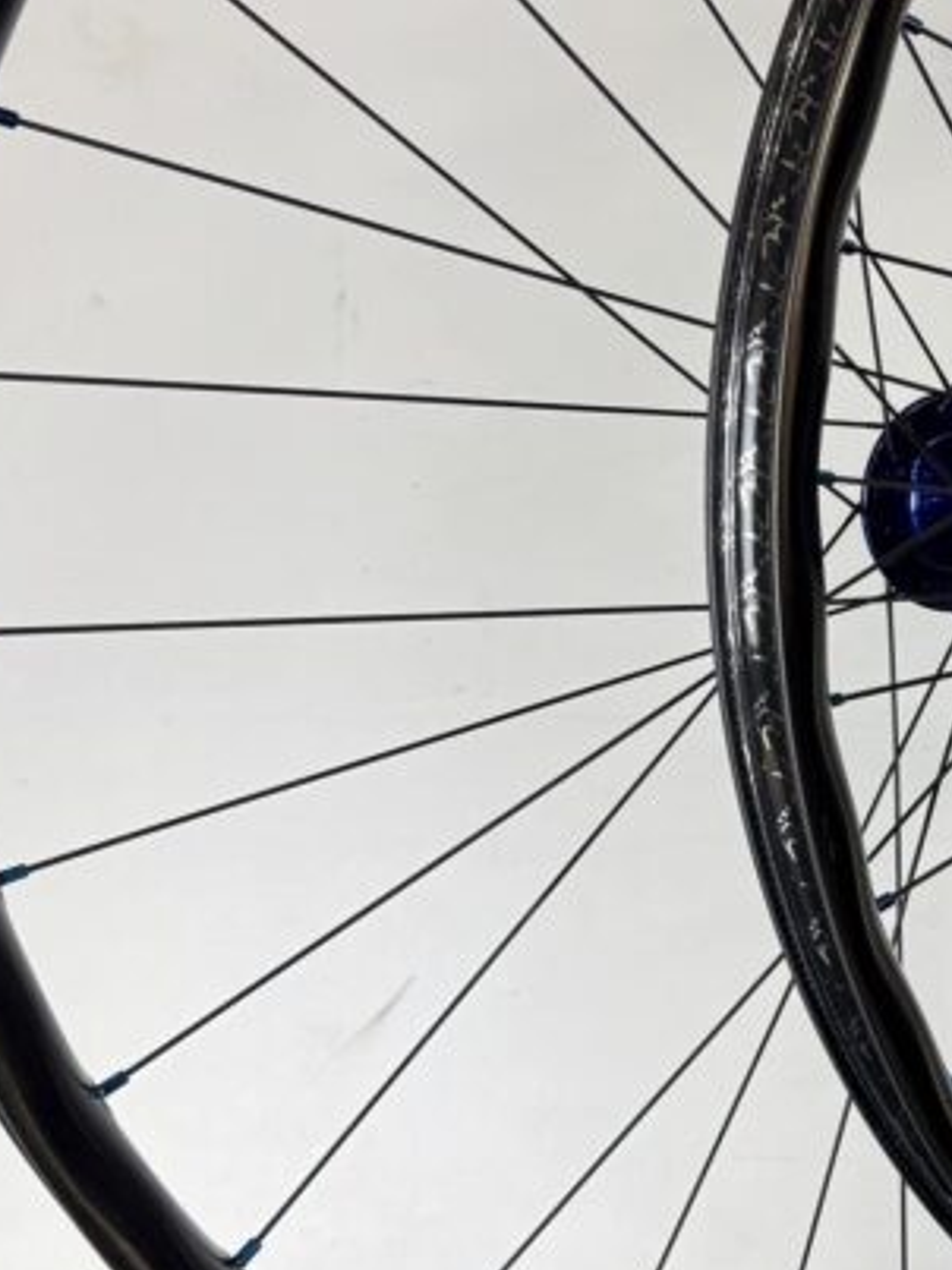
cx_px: 1012
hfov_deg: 22.8
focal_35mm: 61
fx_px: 2238
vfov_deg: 31.7
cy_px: 652
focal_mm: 6.76
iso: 200
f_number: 1.78
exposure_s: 1/120
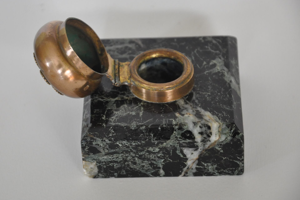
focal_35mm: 158
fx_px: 1312
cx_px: 150
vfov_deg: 8.7
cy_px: 100
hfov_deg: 13.0
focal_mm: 105
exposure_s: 1/80
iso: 1600
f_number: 5.6
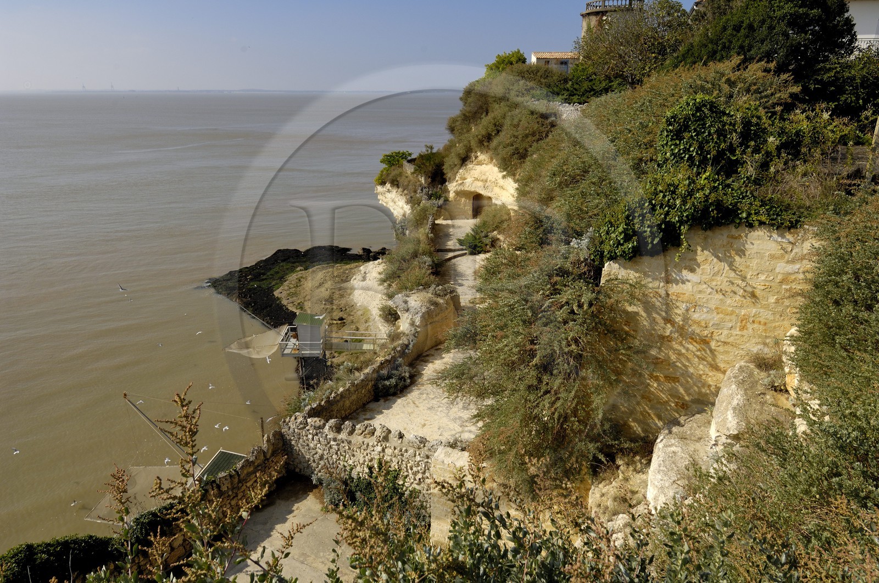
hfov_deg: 77.4
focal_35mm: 22
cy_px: 292
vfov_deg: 56.0
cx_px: 440
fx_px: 549
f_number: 12
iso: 100
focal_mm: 15
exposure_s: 1/160
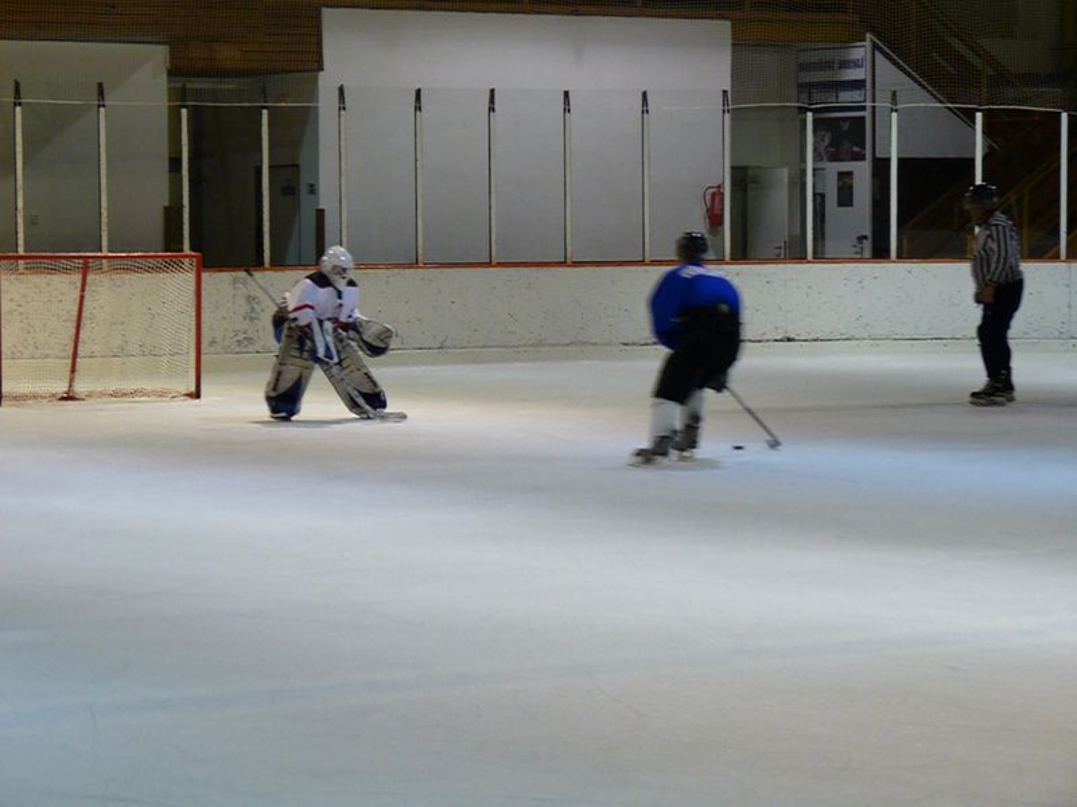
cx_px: 538
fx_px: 3889
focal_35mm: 125
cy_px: 404
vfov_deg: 11.9
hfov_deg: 15.8
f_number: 3.6
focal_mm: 22.3
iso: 500
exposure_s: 1/100
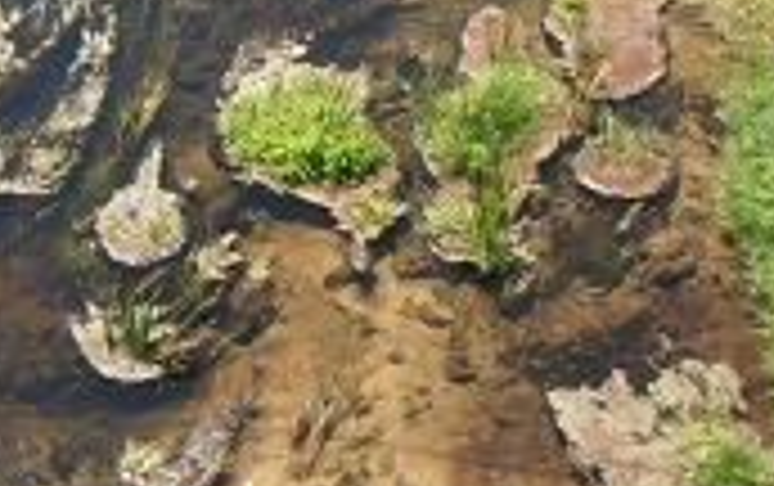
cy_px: 212
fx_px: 1647
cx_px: 288
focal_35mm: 78
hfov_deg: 26.4
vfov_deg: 16.8
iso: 80
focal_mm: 4.2
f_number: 3
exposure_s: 1/500
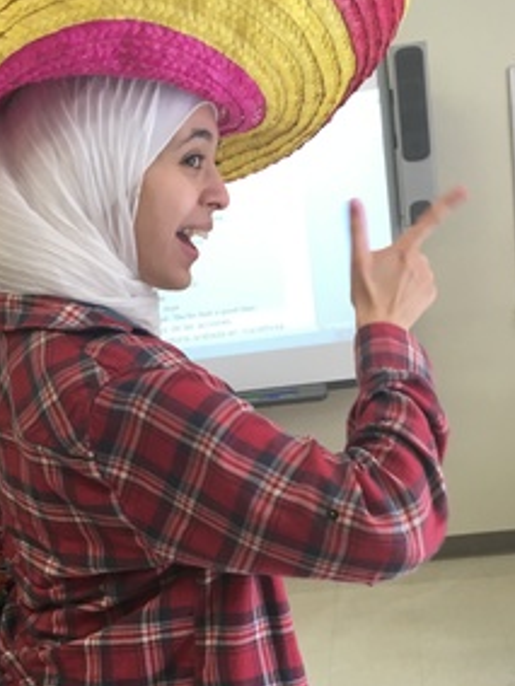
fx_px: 972
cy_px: 514
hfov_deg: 29.7
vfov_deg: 37.9
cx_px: 264
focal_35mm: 49
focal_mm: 4.15
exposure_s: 1/30
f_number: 2.2
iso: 40
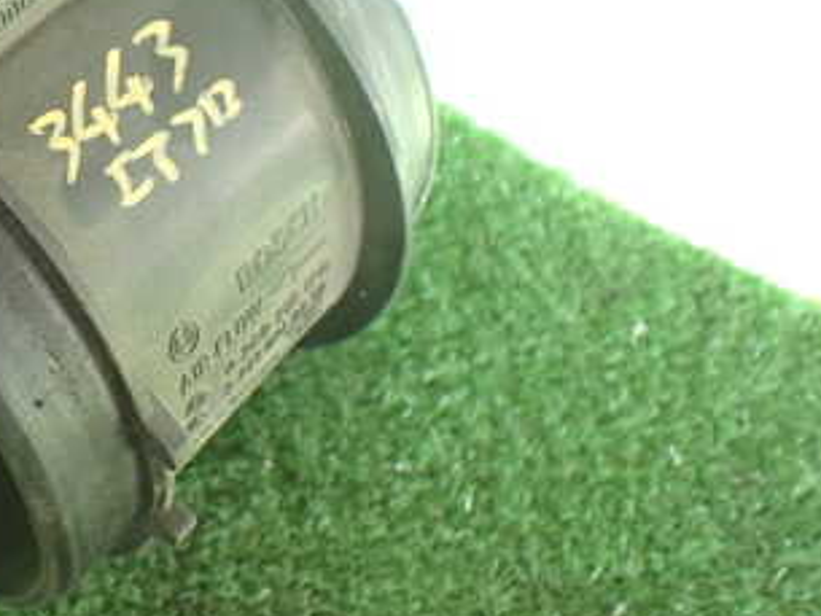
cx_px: 35
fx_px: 1400
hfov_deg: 30.7
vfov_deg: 24.7
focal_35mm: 59
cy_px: 183
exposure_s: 1/125
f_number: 2.3
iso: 640
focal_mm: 5.4
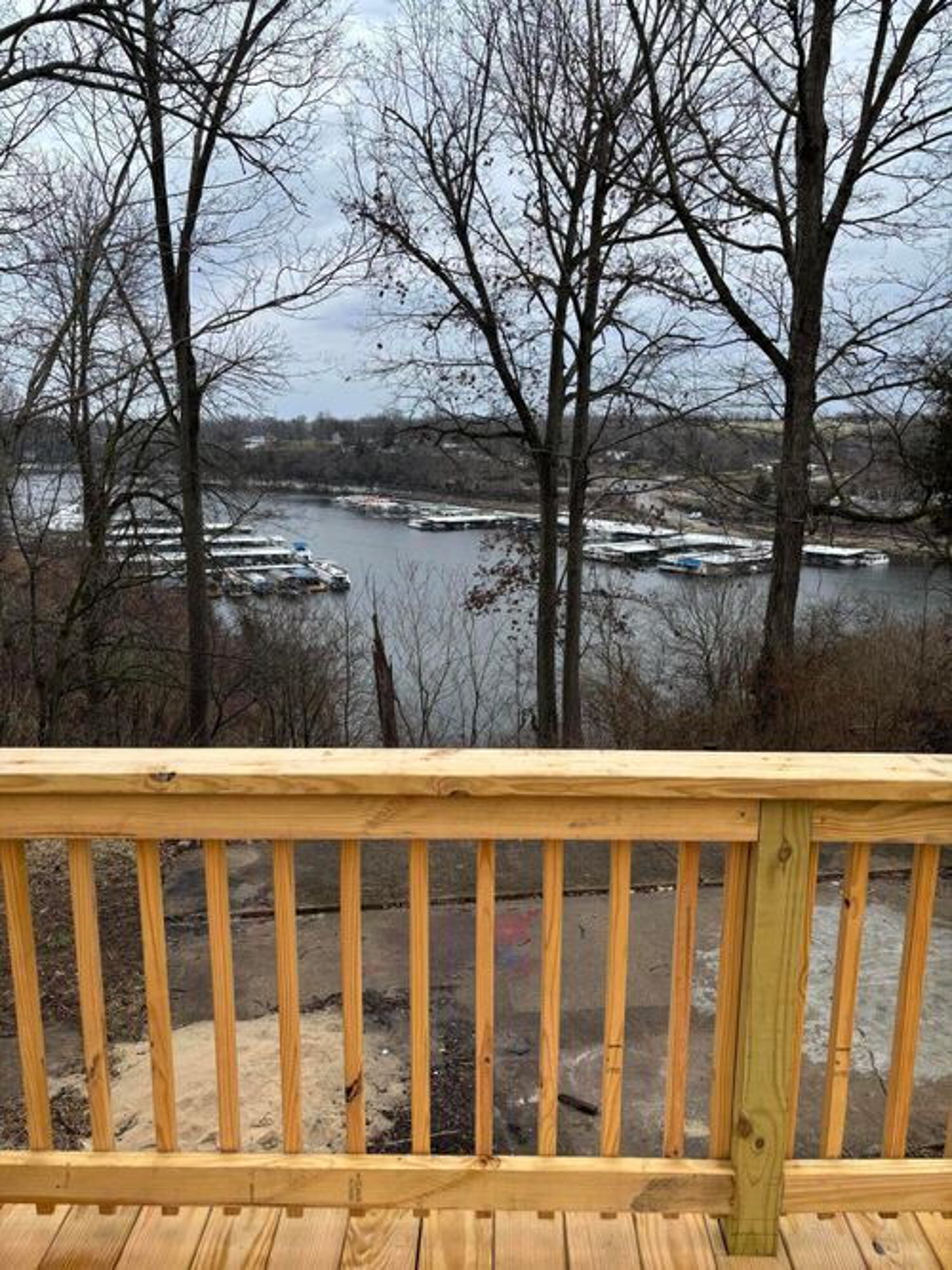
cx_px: 476
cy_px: 635
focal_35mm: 26
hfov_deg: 53.0
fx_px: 954
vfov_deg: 67.3
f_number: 1.6
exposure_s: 1/1311
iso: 50
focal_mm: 5.96
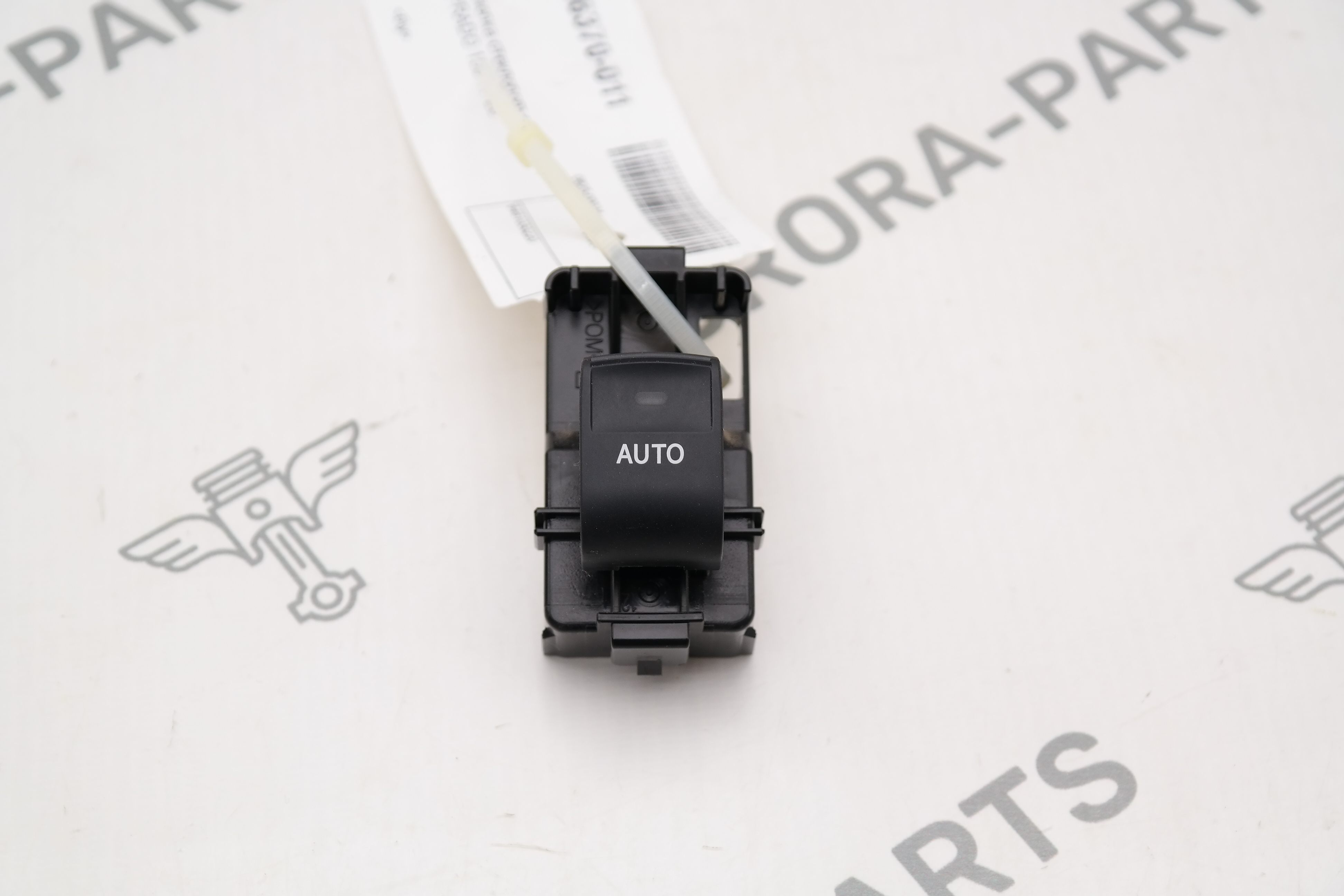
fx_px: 3136
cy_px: 448
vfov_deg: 16.3
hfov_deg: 24.2
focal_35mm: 84
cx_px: 672
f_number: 5.6
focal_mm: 55
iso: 200
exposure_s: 1/100
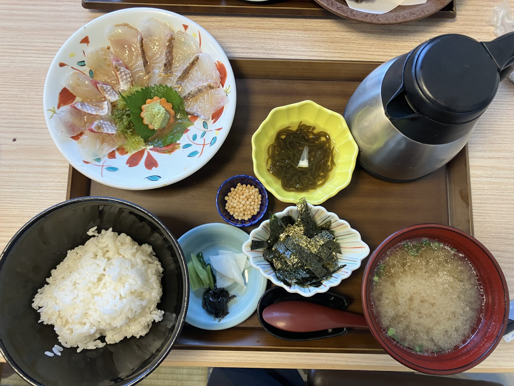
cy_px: 193
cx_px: 257
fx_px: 416
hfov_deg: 63.4
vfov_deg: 49.7
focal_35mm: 28
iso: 80
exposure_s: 1/82
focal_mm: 3.99
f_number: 1.8
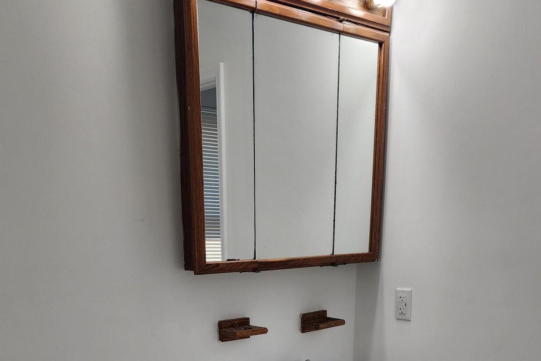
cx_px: 252
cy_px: 377
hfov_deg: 49.5
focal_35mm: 39
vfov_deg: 31.2
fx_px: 586
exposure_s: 1/120
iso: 32
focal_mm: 6.4
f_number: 1.8
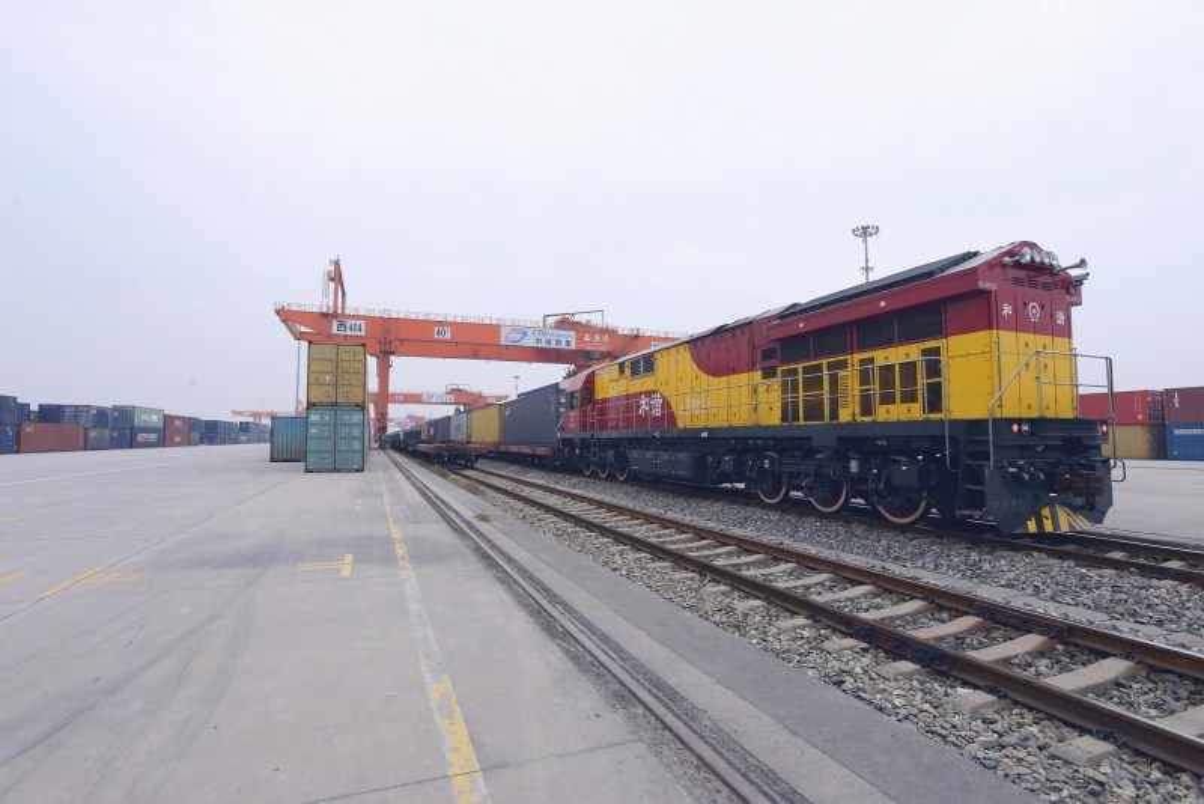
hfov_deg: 93.3
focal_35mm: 17
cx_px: 602
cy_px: 402
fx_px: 569
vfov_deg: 70.5
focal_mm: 17
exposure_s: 1/500
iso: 800
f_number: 11
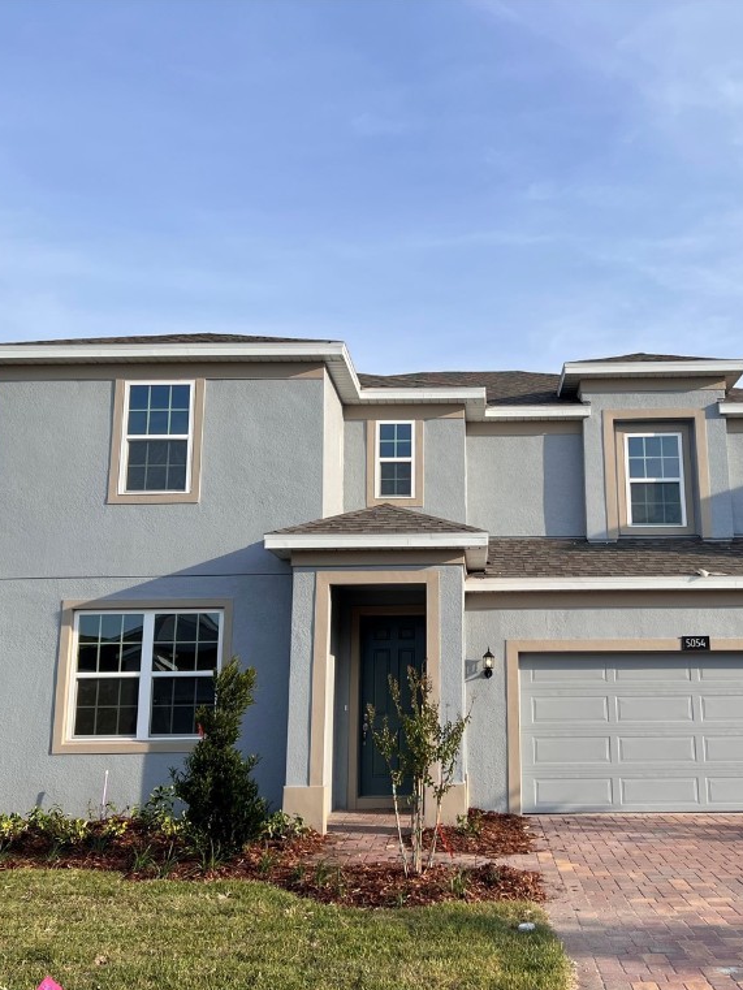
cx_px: 466
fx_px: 1001
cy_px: 497
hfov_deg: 40.4
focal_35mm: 35
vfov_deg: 52.6
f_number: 1.5
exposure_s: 1/3356
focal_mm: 5.7
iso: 50
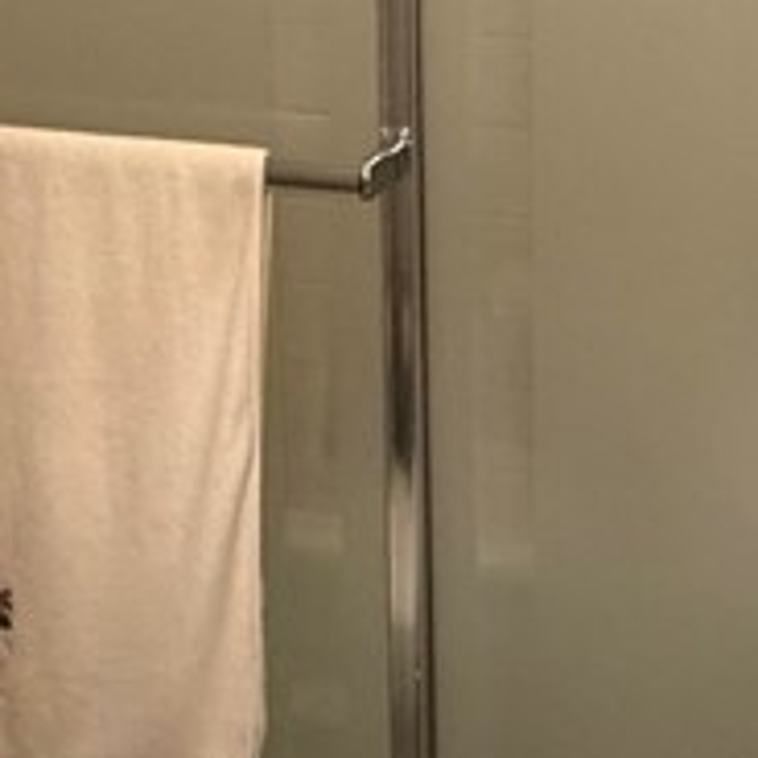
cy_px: 62
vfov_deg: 24.2
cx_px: 626
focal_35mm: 69
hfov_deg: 24.5
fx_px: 1709
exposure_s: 1/60
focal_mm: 2.22
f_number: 2.2
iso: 400
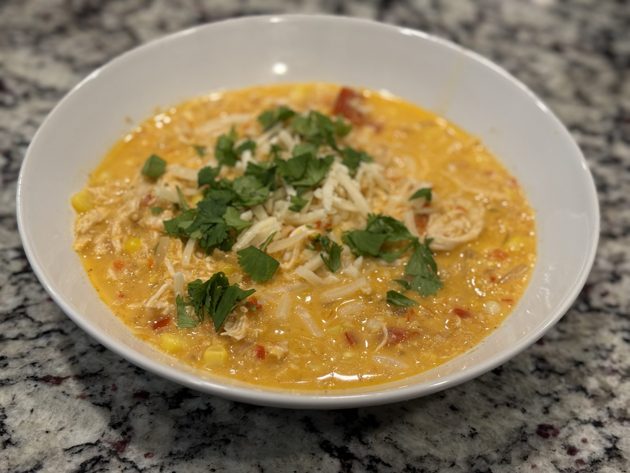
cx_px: 315
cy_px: 236
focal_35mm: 48
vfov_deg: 30.3
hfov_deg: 39.7
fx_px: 874
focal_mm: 6.76
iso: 80
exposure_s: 1/60
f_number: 1.78
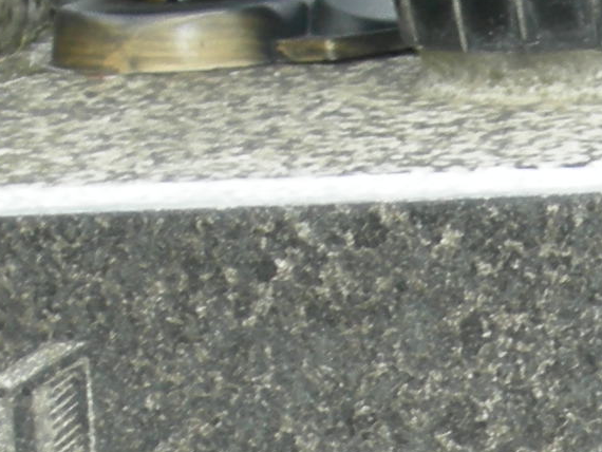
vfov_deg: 3.3
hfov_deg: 4.4
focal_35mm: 441
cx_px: 1169
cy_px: 919
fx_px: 7673
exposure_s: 1/60.3
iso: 64
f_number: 4.4
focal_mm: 20.2
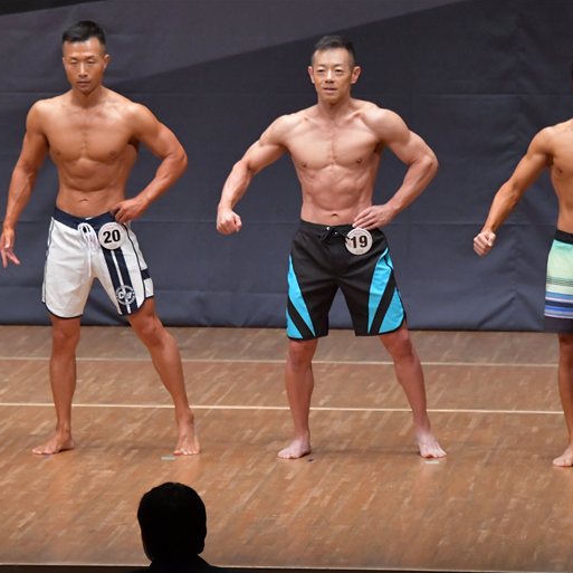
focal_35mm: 327
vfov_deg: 5.4
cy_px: 287
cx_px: 281
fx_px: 6124
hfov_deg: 5.4
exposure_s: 1/400
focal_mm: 170
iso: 6400
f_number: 5.6
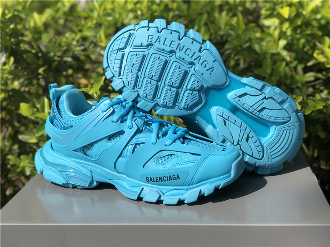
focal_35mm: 52
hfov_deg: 36.8
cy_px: 124
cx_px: 165
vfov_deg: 28.0
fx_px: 496
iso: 16
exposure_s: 1/1453
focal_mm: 6
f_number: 2.4
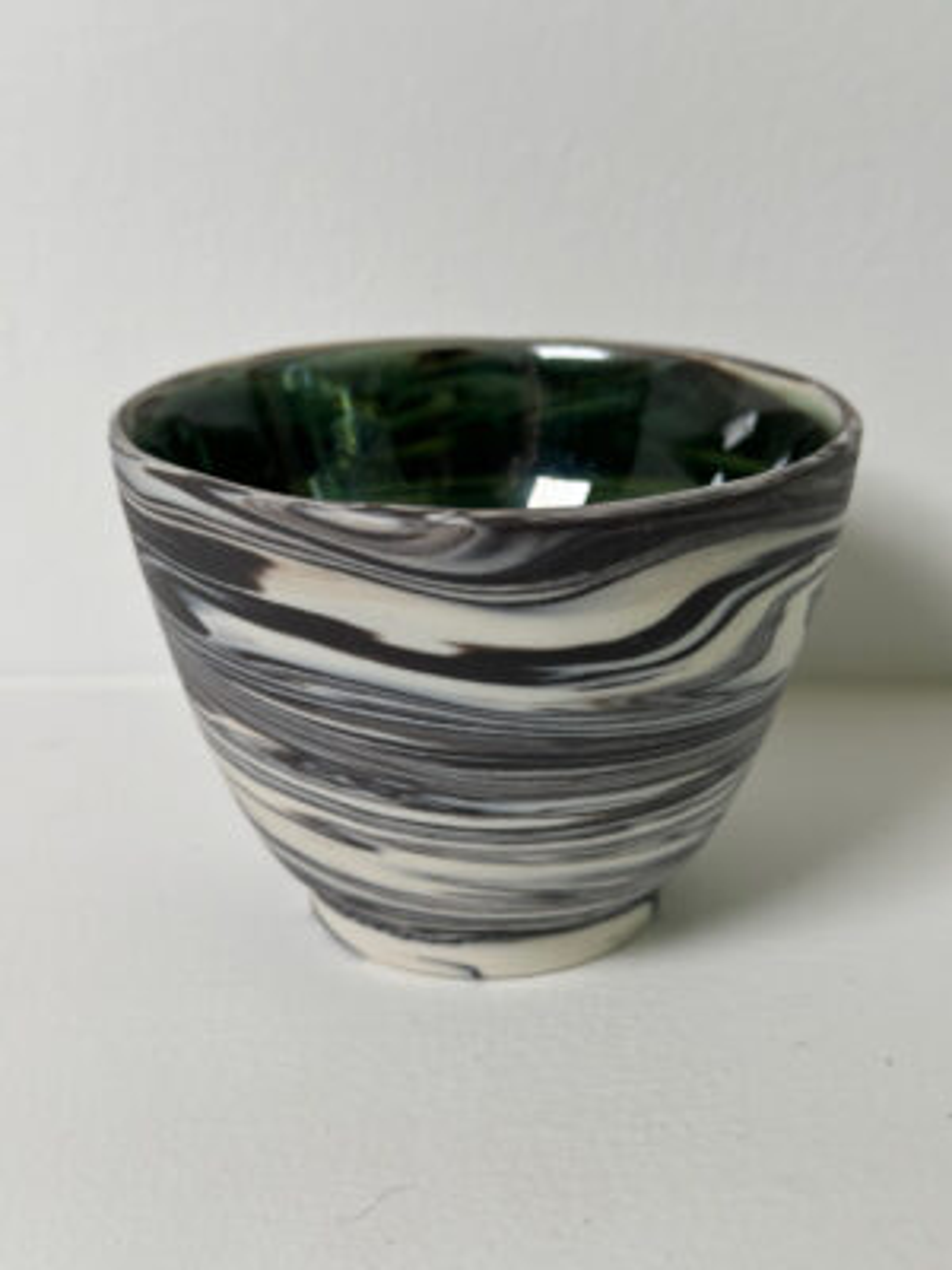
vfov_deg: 39.7
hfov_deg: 30.3
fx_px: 1760
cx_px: 476
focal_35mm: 48
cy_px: 635
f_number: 1.78
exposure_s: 1/136
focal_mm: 6.86
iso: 80
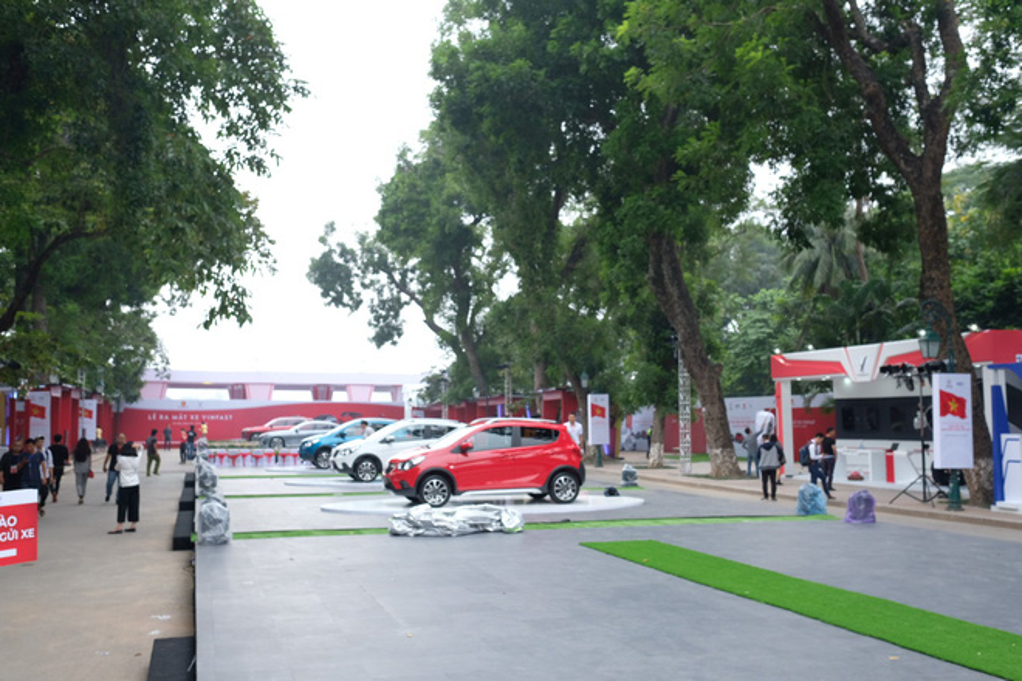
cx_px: 511
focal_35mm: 35
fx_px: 994
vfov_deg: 37.9
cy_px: 340
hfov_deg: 54.4
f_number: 5.6
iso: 800
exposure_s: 1/250
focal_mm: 23
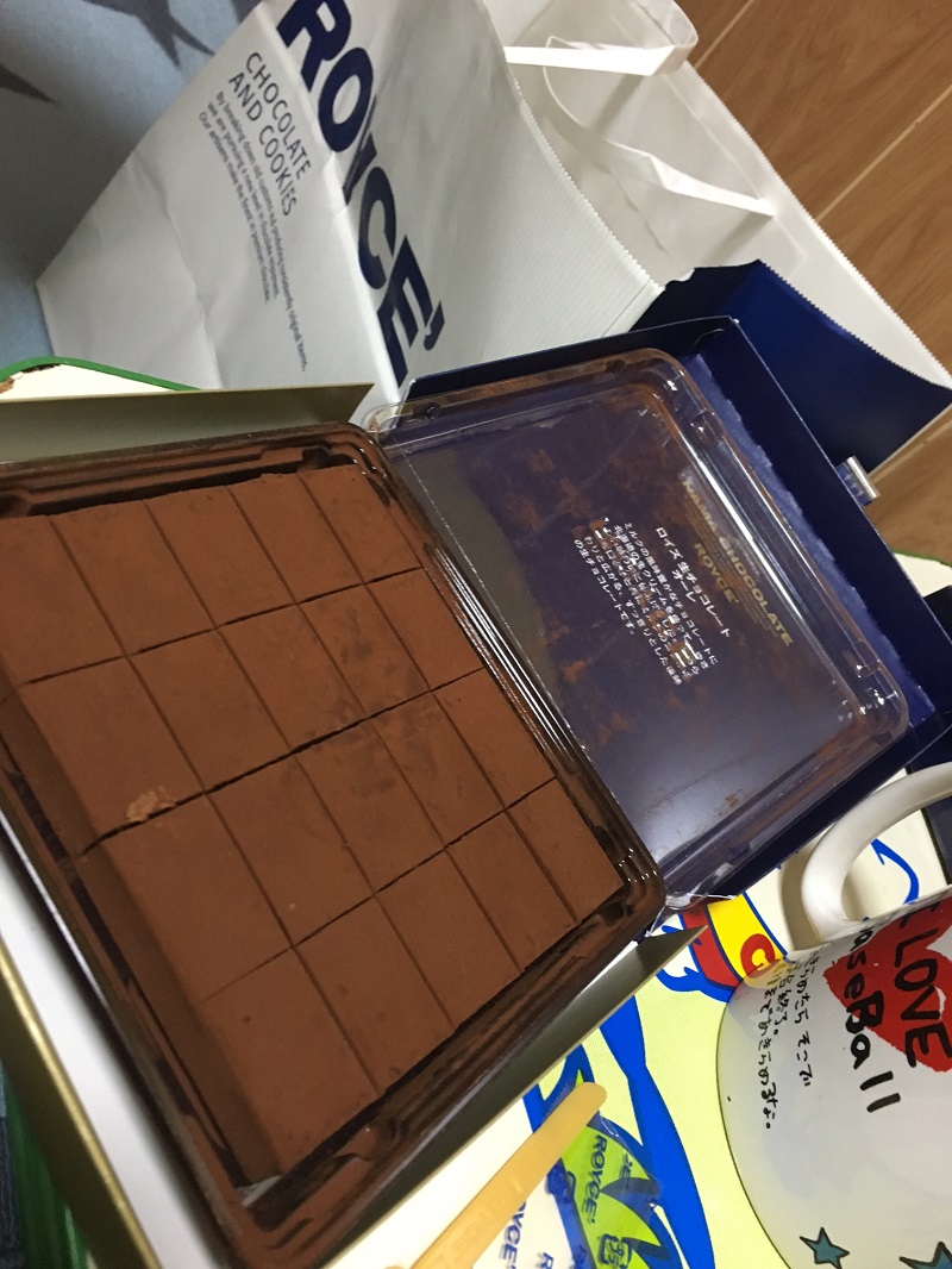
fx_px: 1063
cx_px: 476
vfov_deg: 61.6
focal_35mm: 29
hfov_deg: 48.2
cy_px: 634
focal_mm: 4.15
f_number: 2.2
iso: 200
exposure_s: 1/17
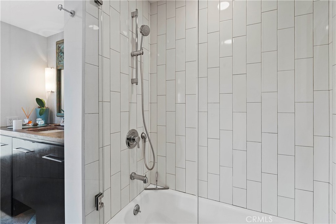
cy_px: 112
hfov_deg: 96.7
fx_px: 149
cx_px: 168
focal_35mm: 16
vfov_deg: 73.8
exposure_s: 1/2.5
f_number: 10
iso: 400
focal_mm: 16
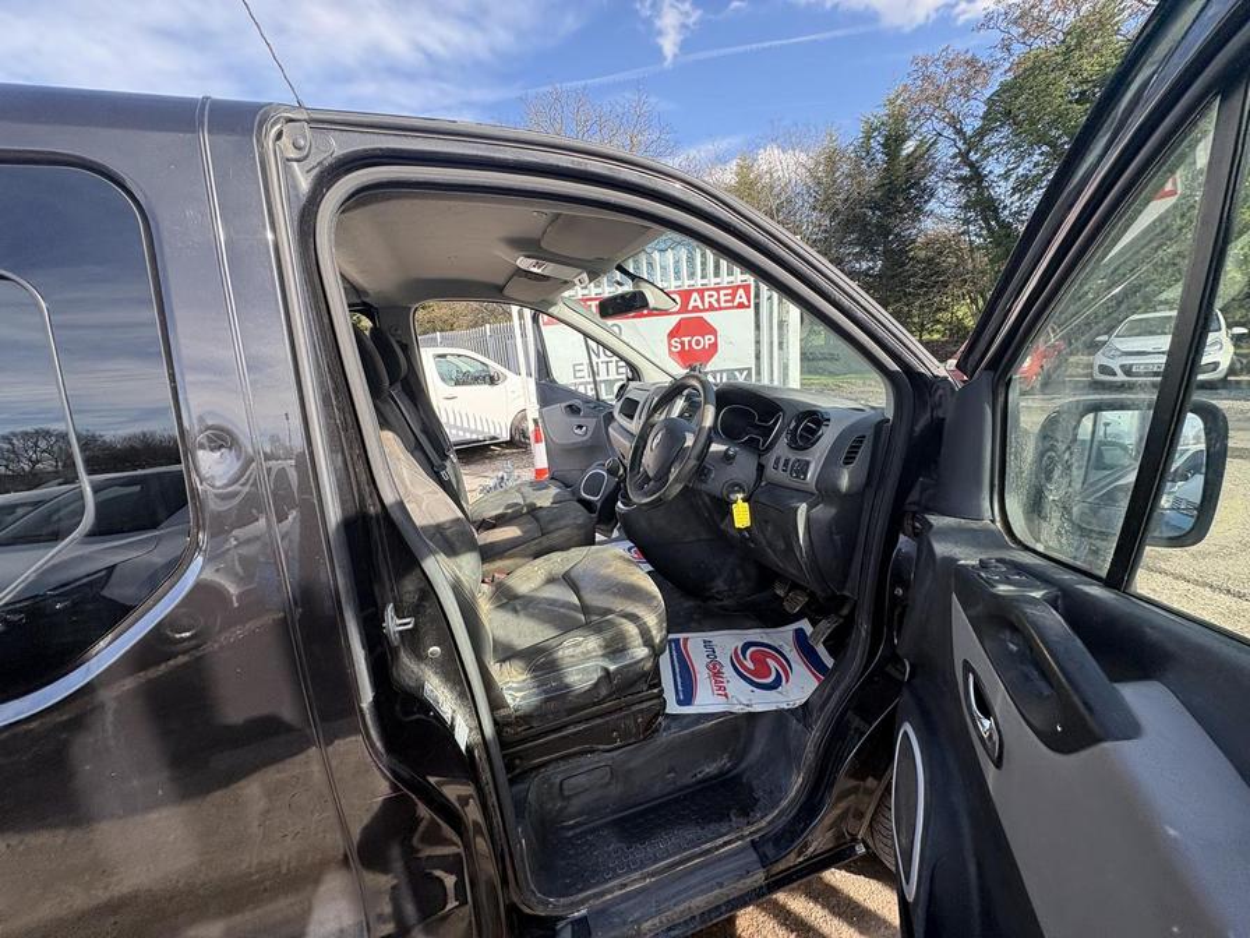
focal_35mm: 14
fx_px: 506
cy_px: 469
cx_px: 625
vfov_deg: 85.7
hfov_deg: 102.1
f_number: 2.2
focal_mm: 2.22
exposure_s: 1/307
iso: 50
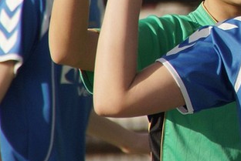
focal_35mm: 1229
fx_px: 8239
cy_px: -39
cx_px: 321
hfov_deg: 1.7
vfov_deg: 1.1
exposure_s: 1/640
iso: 200
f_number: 8
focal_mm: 250
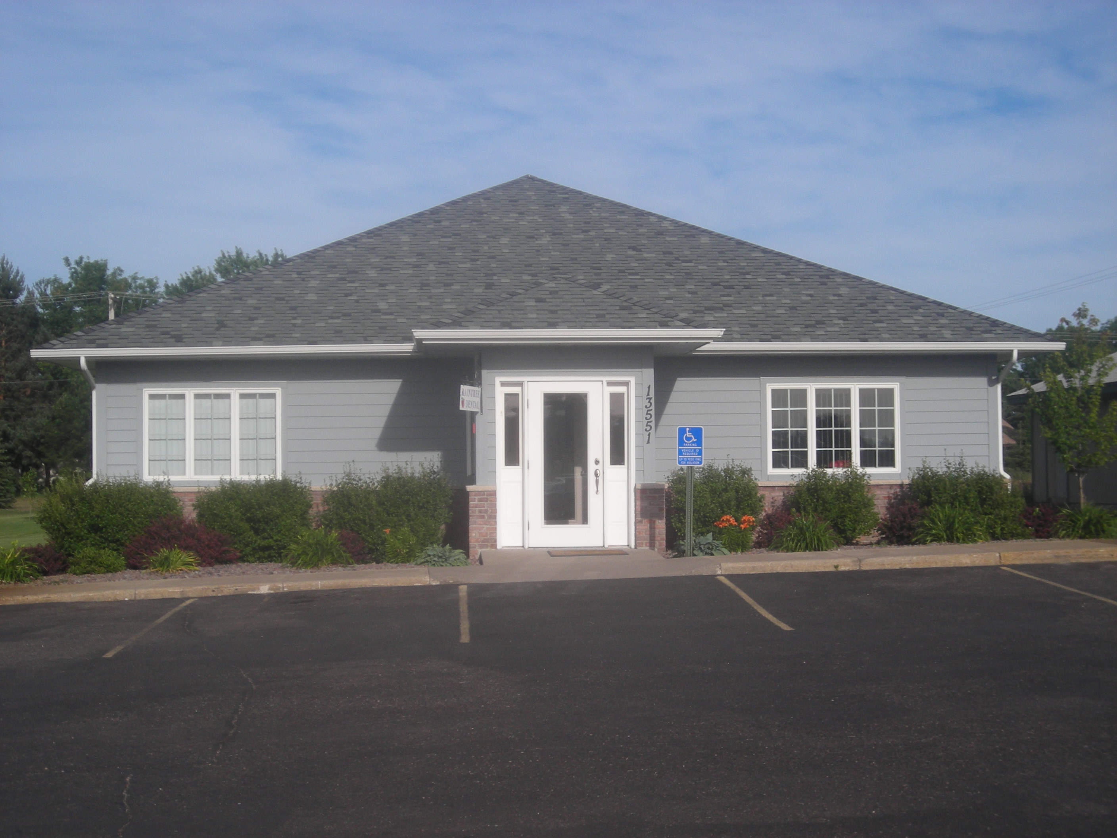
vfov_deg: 26.6
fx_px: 1775
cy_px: 419
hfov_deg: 34.9
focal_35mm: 55
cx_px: 558
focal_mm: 9.1
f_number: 7.3
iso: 50
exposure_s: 1/233
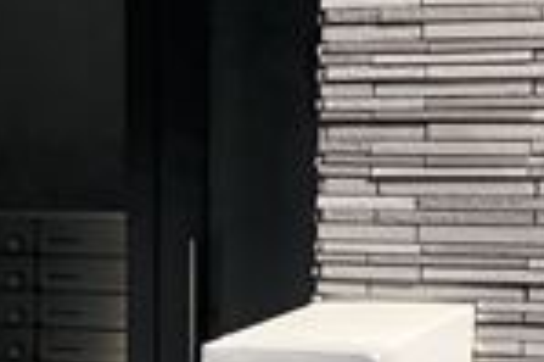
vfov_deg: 10.9
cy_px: 333
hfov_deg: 16.4
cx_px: 204
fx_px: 1887
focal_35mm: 125
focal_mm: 3.99
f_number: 1.8
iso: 20
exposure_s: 1/510
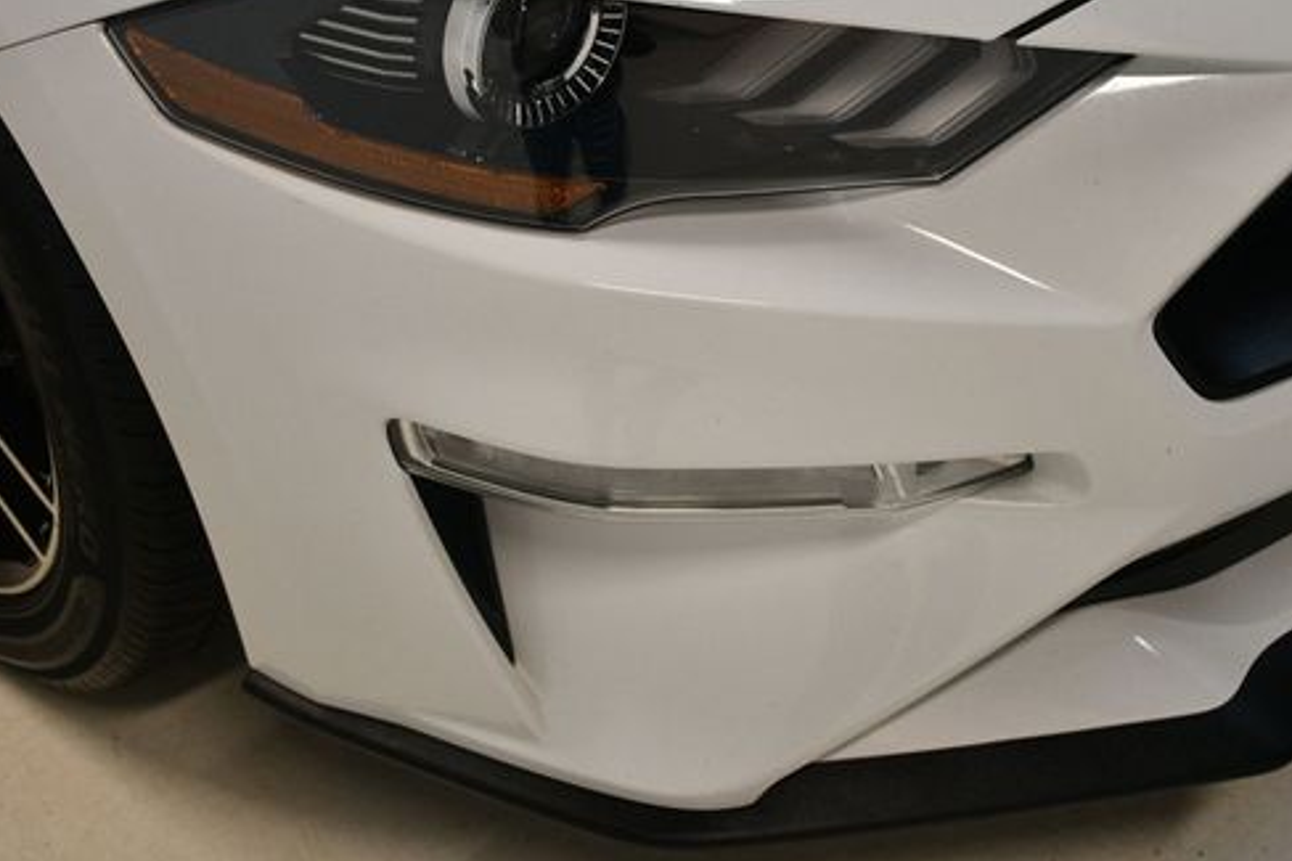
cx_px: 699
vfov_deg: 22.9
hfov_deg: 33.9
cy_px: 326
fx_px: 2117
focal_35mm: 59
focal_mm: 30
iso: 800
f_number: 4
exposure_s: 1/125
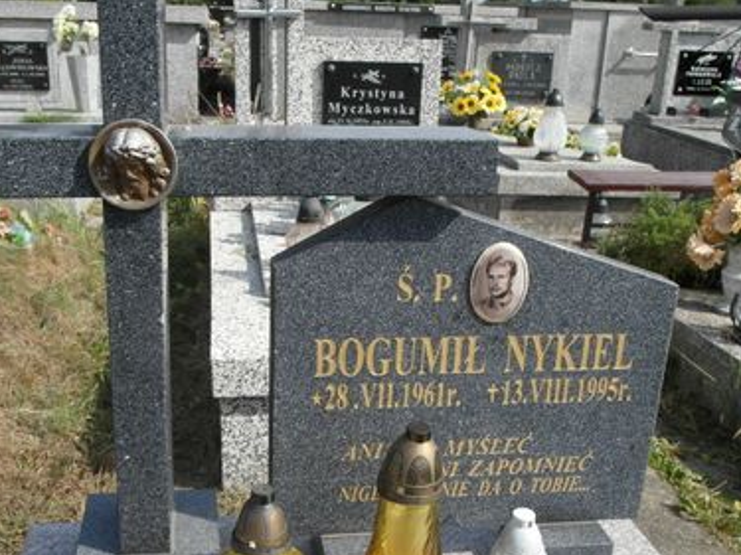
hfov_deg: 45.7
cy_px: 375
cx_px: 332
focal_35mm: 41
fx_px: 877
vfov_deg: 34.7
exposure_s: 1/500
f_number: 4.4
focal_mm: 5.2
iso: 80
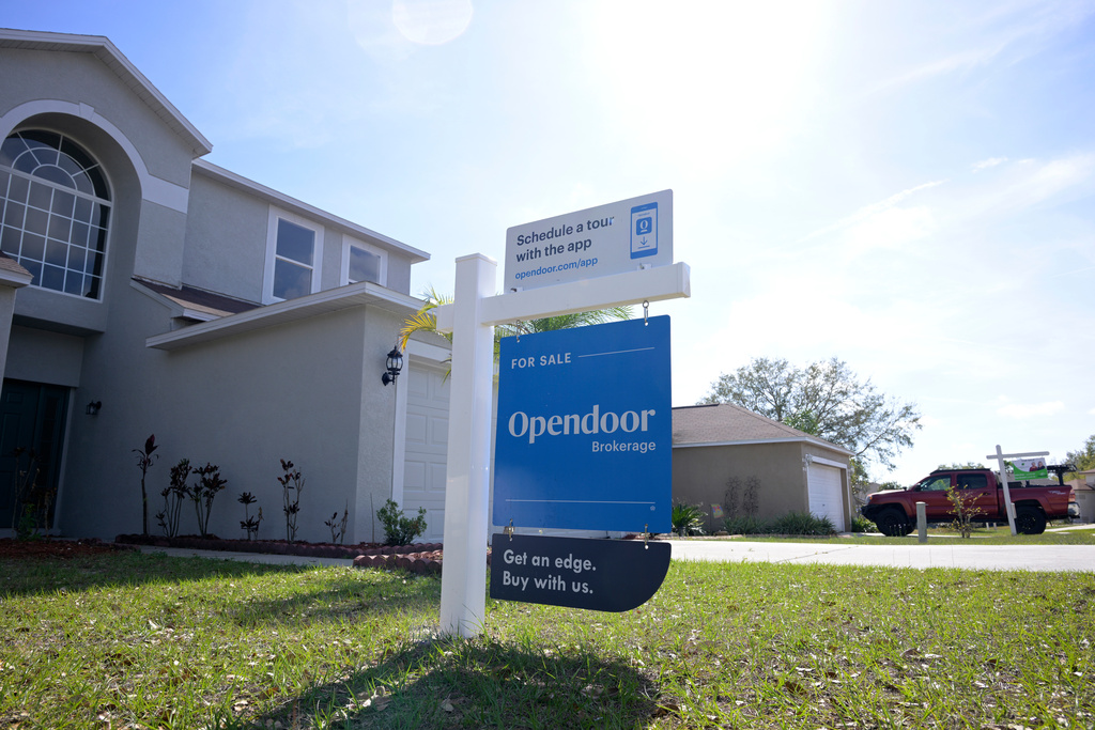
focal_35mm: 24
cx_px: 548
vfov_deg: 53.1
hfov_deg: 73.7
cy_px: 365
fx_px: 730
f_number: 8
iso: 90
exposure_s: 1/160
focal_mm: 24
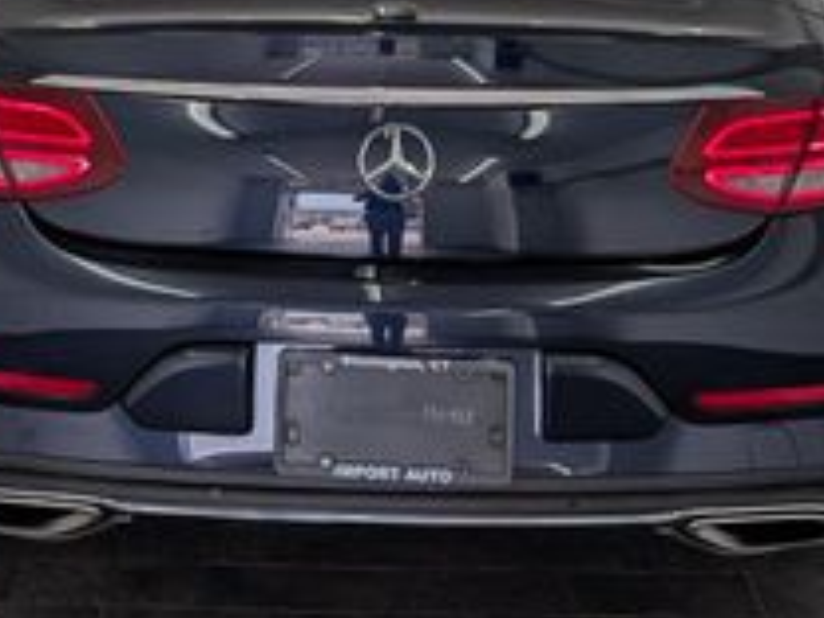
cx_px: 321
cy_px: -63
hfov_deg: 26.3
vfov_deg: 19.1
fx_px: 1761
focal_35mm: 74
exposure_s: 1/120
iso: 31
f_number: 1.68
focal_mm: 6.9
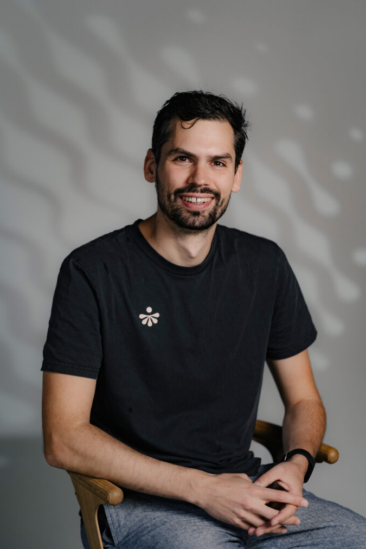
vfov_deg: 23.6
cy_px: 272
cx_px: 184
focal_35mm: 86
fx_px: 1311
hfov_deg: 15.9
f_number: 2
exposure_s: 1/200
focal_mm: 85
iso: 800
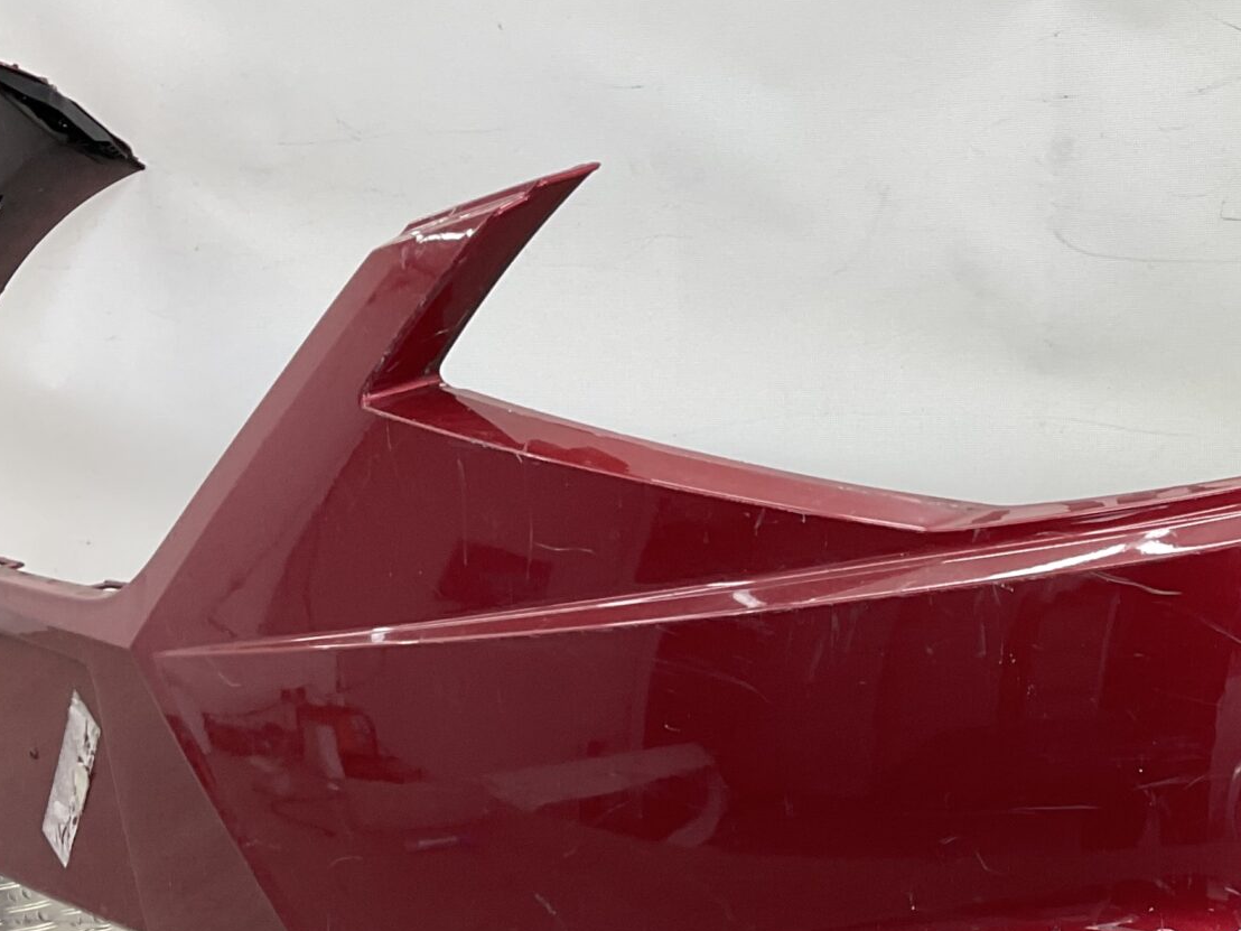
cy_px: 693
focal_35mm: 67
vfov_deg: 21.7
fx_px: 2402
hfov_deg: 28.0
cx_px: 1098
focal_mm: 3
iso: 25
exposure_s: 1/100
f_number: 1.8
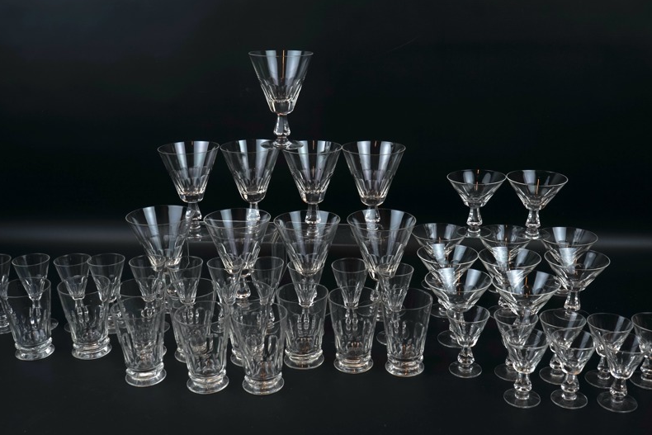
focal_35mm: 41
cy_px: 239
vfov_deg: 32.6
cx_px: 328
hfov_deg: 47.4
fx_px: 743
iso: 100
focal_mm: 36
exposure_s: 1/100
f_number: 7.1
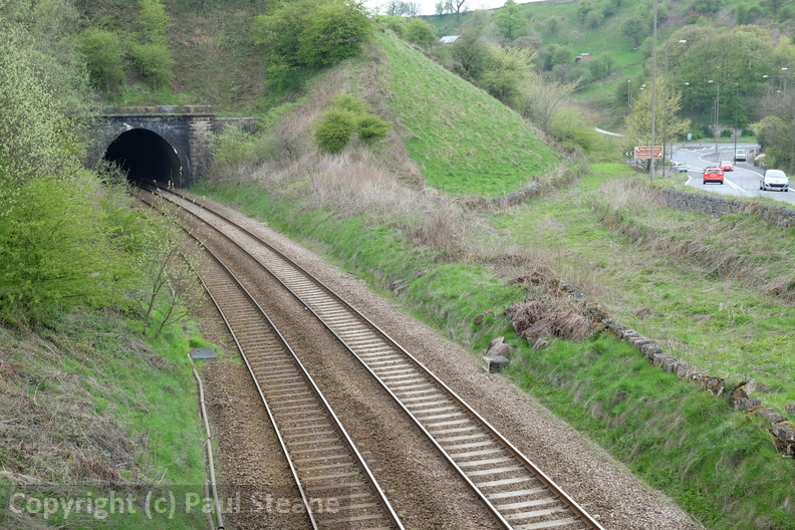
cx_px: 398
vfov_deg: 27.5
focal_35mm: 49
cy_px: 265
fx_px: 1082
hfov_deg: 40.3
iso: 200
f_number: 5
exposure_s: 1/150
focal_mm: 32.9
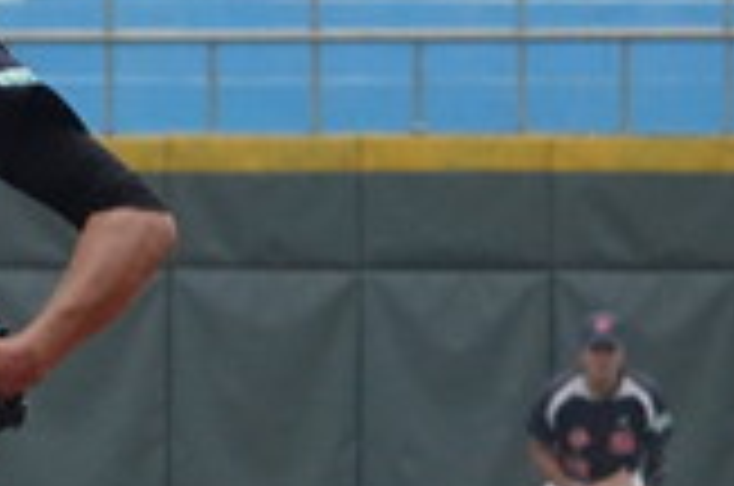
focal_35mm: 1331
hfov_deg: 1.6
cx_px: -365
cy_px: 297
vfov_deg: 1.0
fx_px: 27084
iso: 1600
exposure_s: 1/1250
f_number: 8
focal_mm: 132.24
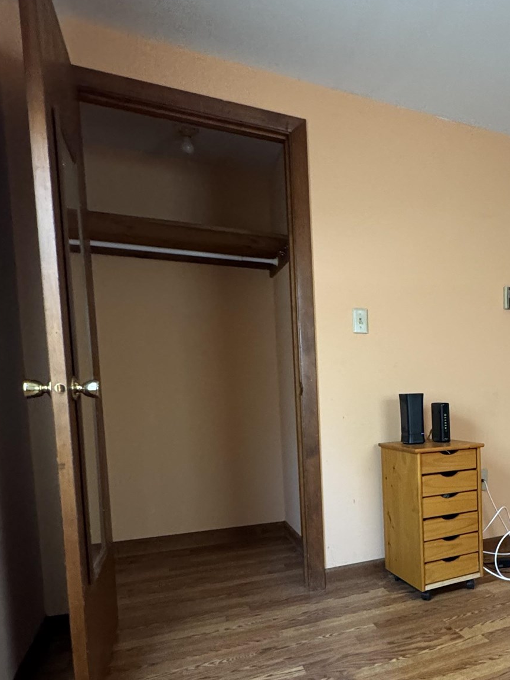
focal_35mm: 28
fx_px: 550
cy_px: 436
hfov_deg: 44.1
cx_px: 484
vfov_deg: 62.3
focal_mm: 2.22
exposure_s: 1/60
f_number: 2.2
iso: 500
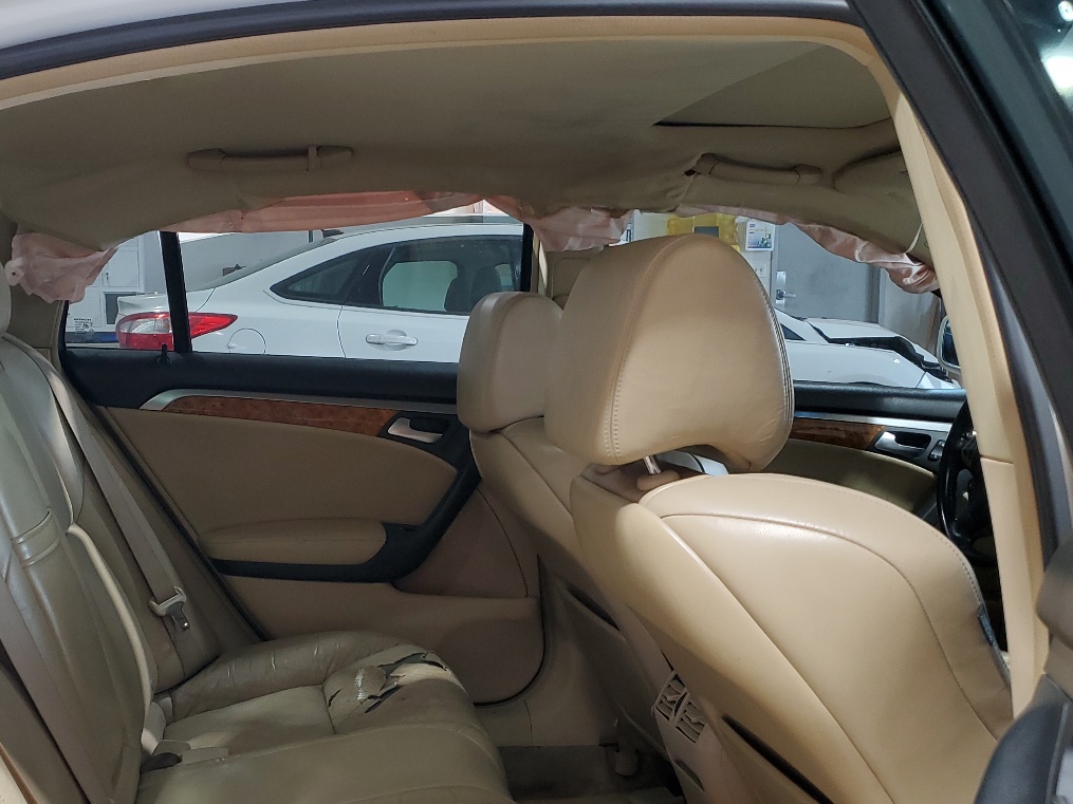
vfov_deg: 34.9
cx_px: 424
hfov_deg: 45.5
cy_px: 505
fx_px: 1271
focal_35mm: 41
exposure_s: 1/60.2
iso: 56
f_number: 1.5
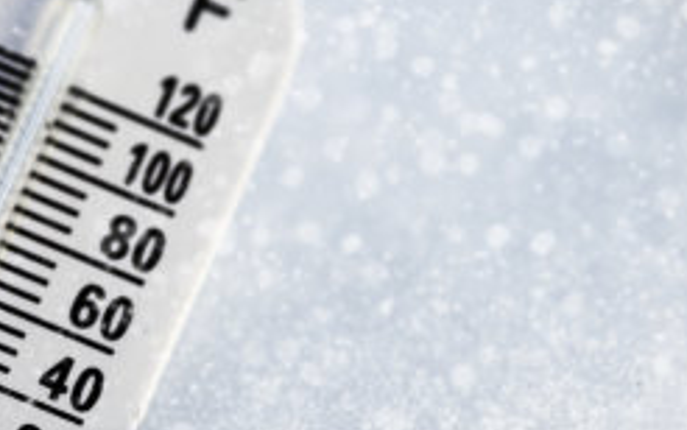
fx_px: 4983
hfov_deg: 7.9
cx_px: 243
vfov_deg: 4.9
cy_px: 175
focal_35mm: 266
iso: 100
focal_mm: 105
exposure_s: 1/80
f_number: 5.6
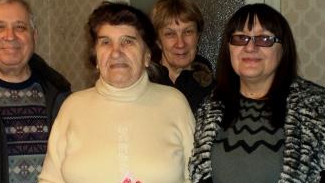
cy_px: 116
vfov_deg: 22.2
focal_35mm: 54
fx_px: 465
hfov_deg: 38.0
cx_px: 105
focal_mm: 6.3
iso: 125
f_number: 3.1
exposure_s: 1/30
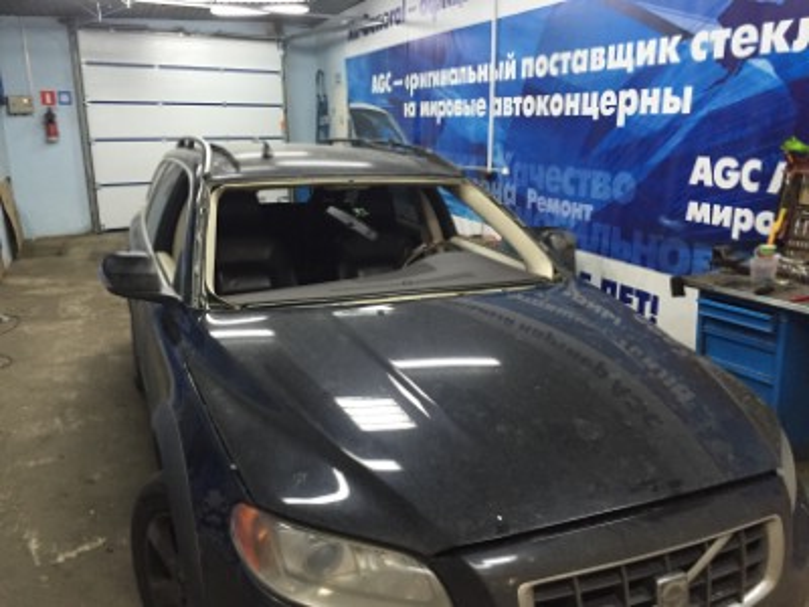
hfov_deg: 61.7
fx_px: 678
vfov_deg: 48.2
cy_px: 304
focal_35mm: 29
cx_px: 404
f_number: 2.2
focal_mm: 4.15
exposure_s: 1/33
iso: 200
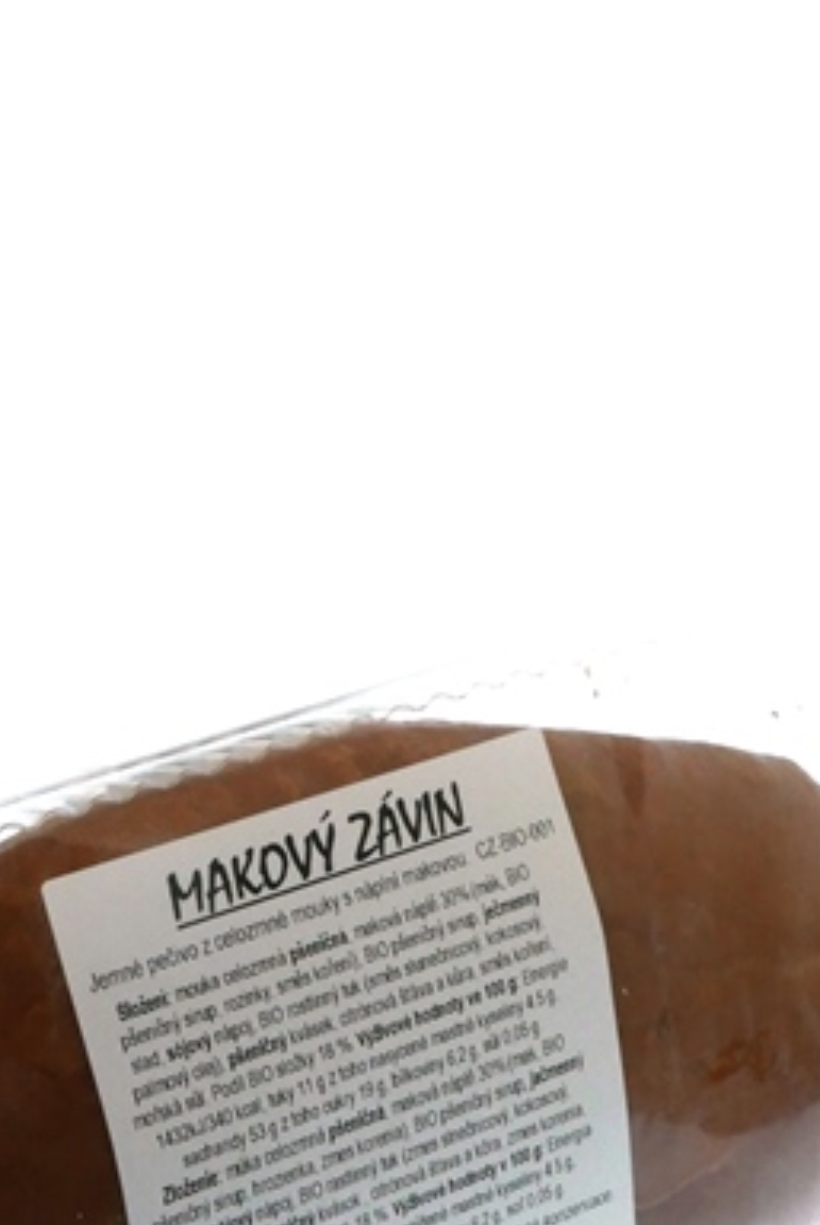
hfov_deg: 14.0
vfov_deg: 20.8
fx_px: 3339
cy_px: 673
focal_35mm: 98
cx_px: 209
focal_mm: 21.3
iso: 800
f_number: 16
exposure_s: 1/30
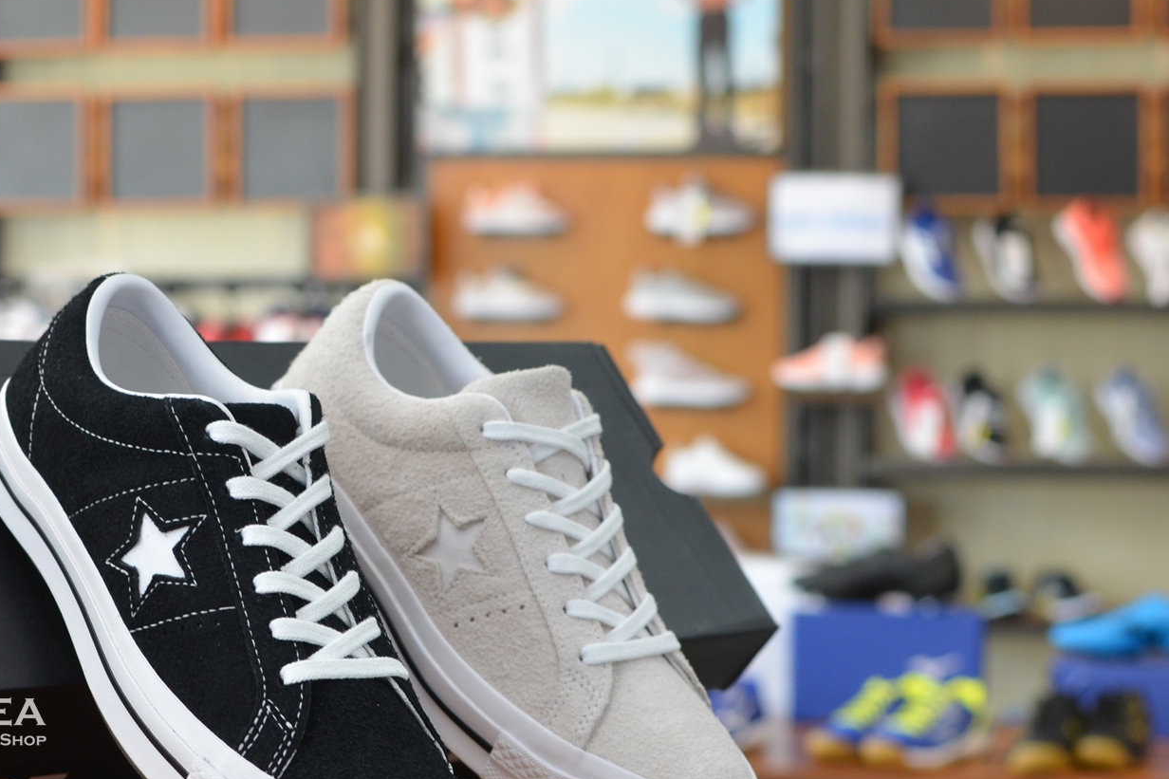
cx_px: 384
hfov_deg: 26.3
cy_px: 563
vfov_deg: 17.7
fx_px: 2491
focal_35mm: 77
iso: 400
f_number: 4.5
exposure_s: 1/80
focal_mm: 35
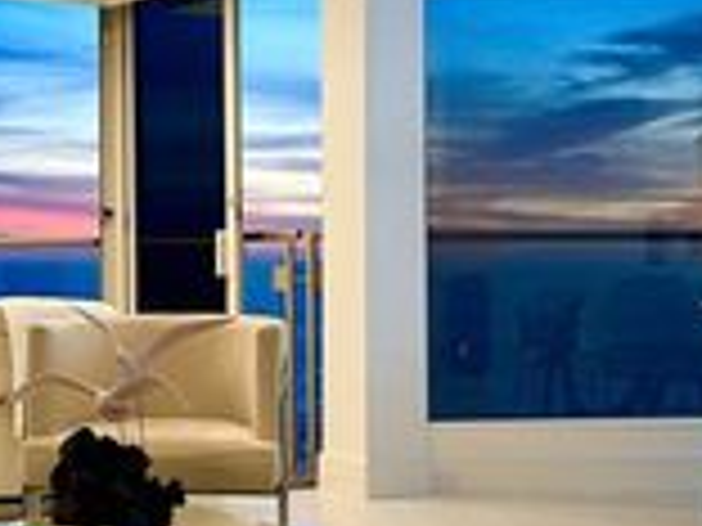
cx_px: 162
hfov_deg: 25.0
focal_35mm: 77
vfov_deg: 19.1
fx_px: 1562
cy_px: 241
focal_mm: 6.86
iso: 160
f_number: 1.78
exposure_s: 1/60
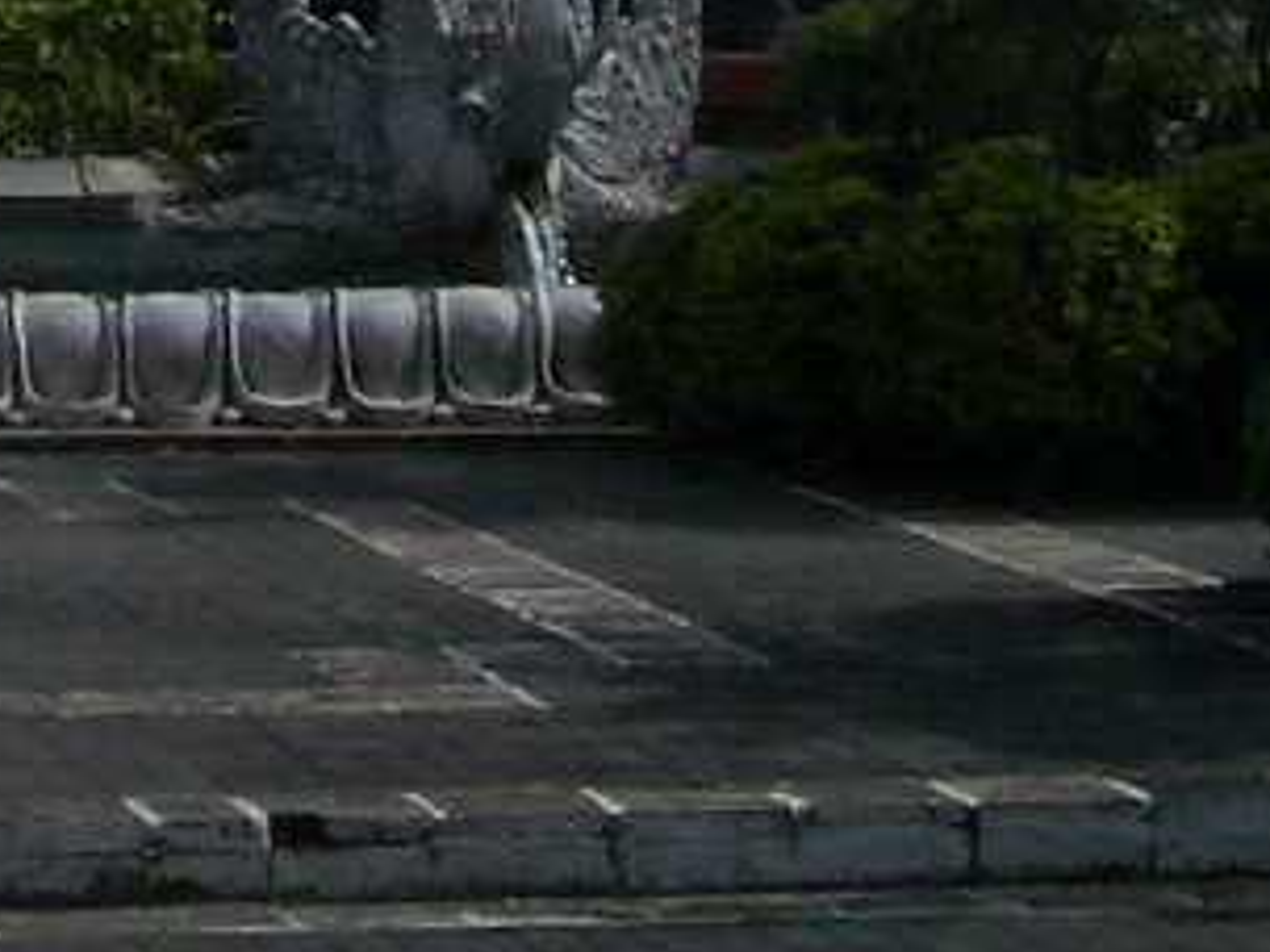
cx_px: -334
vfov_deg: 7.6
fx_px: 6751
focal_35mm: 184
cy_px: -1144
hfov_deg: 10.5
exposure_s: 1/1600
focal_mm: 5.8
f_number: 4.3
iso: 50
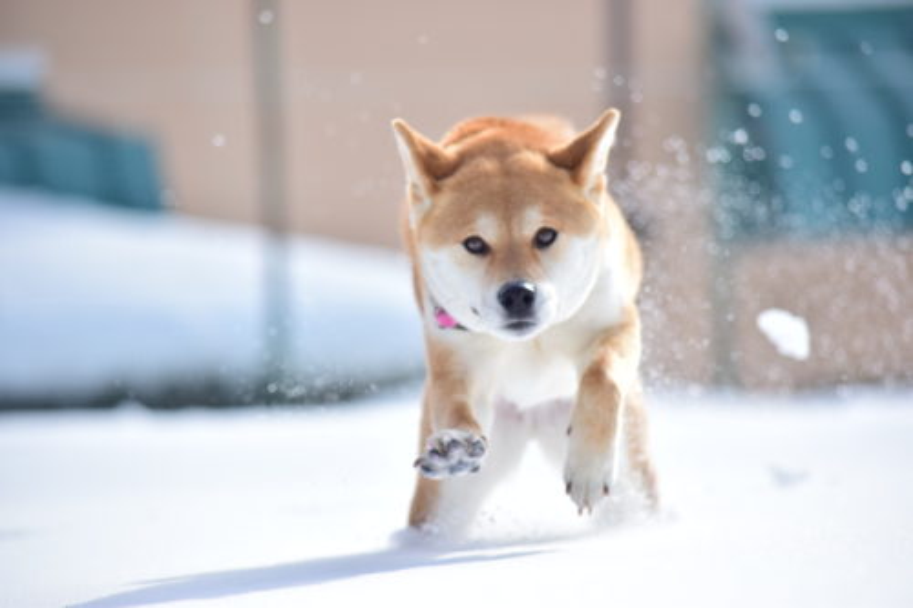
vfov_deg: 4.7
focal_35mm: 292
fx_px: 7415
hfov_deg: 7.0
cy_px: 304
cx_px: 456
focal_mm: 195
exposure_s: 1/4000
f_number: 5
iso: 800
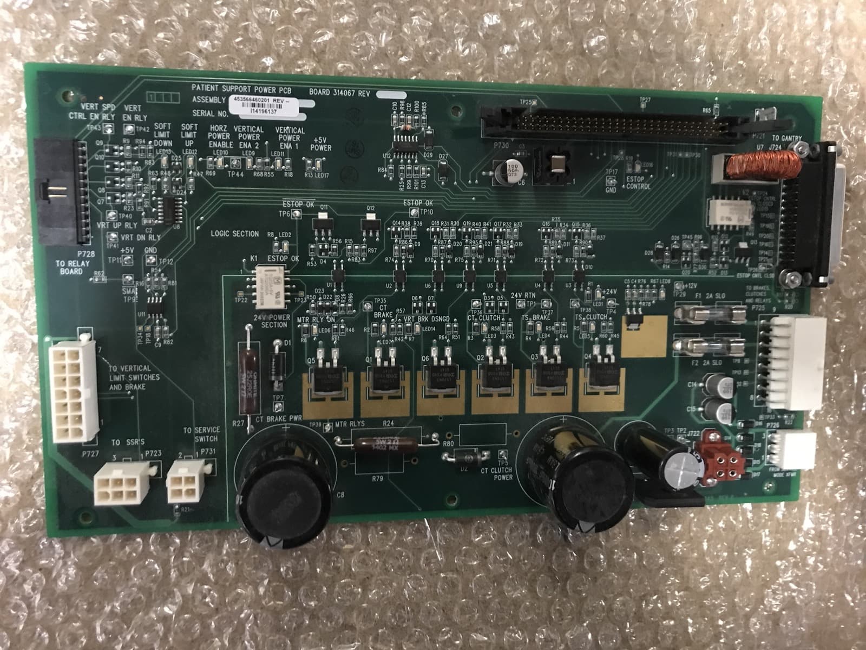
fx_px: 700
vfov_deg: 49.7
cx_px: 433
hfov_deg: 63.4
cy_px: 325
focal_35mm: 28
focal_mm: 3.99
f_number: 1.8
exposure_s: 1/5
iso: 80
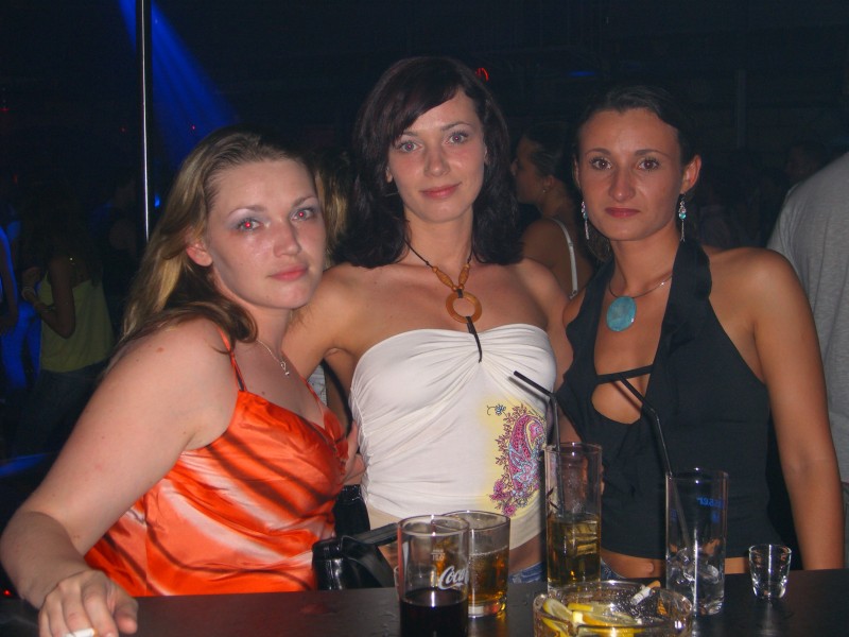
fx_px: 1398
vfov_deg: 25.7
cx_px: 424
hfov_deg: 33.8
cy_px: 318
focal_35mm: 57
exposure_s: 1/60
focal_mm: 11.8
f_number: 3.6
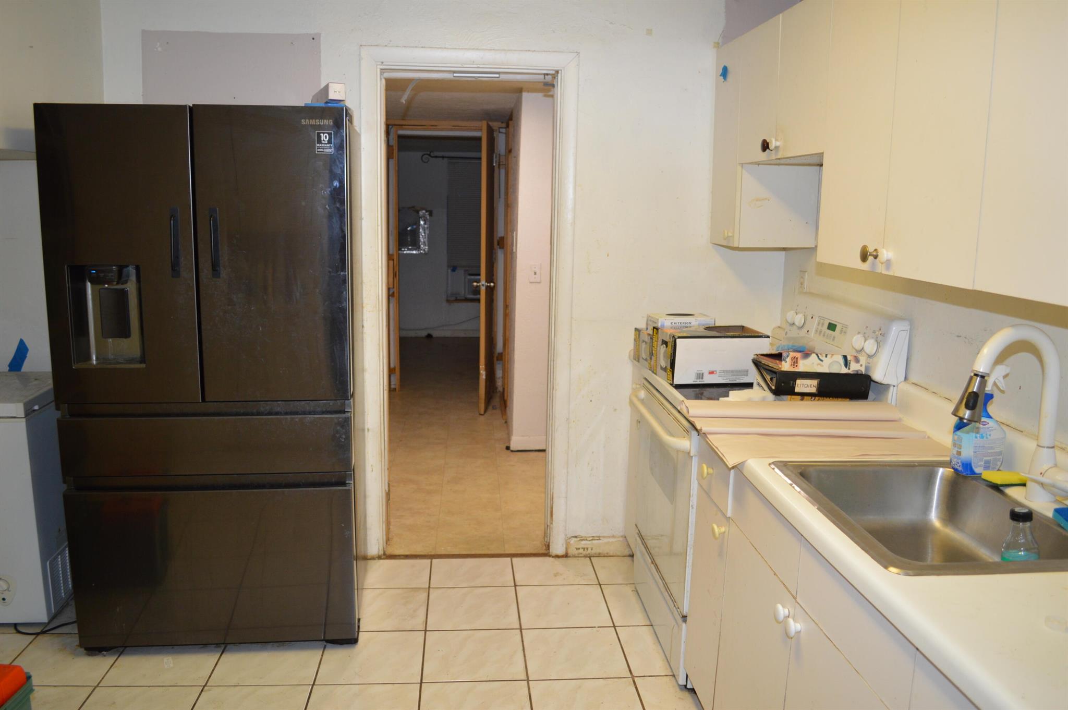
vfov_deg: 47.8
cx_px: 534
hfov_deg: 67.4
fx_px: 800
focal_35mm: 27
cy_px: 355
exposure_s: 1/60
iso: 560
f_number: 3.5
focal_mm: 18
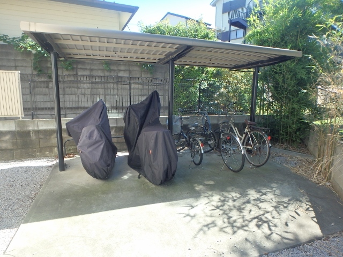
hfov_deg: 79.0
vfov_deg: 63.4
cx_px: 172
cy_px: 128
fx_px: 208
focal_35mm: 21
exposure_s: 1/200
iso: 125
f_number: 3.5
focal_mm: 3.7
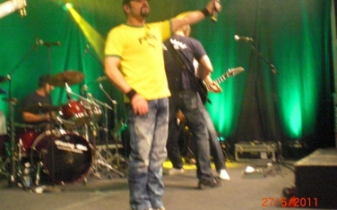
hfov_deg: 41.7
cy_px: 83
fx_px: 441
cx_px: 143
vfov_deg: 26.8
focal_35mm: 48
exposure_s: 1/15
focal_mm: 6.3
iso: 800
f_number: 3.1
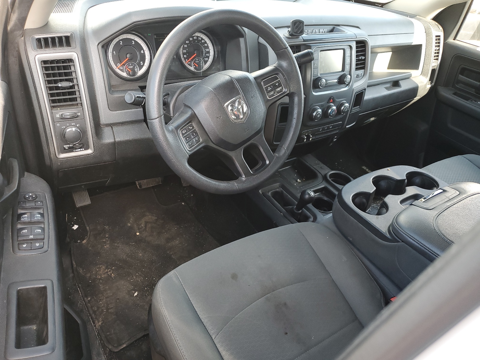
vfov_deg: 53.1
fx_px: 361
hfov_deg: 67.3
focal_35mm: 26
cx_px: 240
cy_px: 180
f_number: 1.5
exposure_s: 1/120
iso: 66
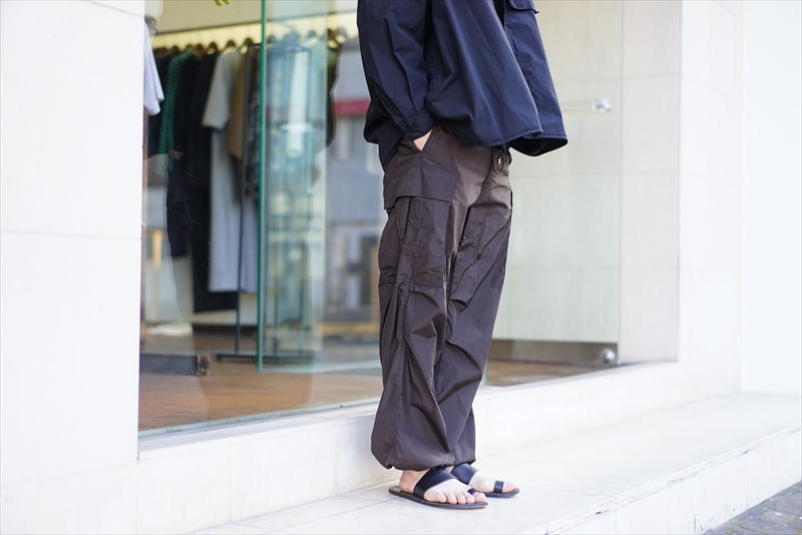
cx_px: 401
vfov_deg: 24.6
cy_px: 268
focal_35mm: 55
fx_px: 1225
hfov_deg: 36.3
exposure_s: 1/160
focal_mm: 55
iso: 100
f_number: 2
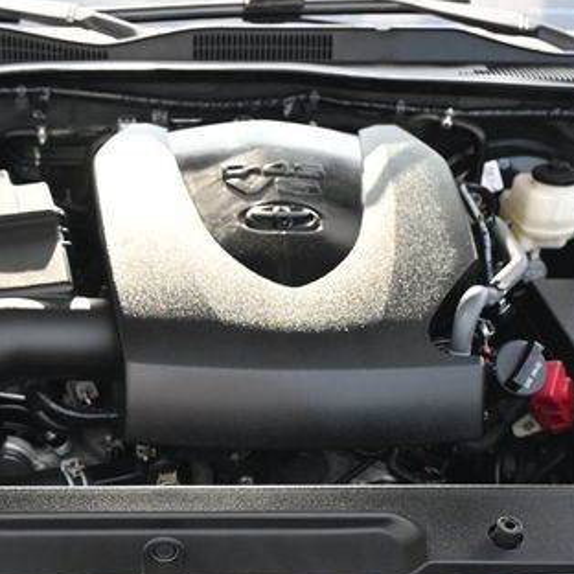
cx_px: 175
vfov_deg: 31.0
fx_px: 1029
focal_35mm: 55
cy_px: 372
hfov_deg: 30.8
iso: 400
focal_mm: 21
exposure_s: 1/250
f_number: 4
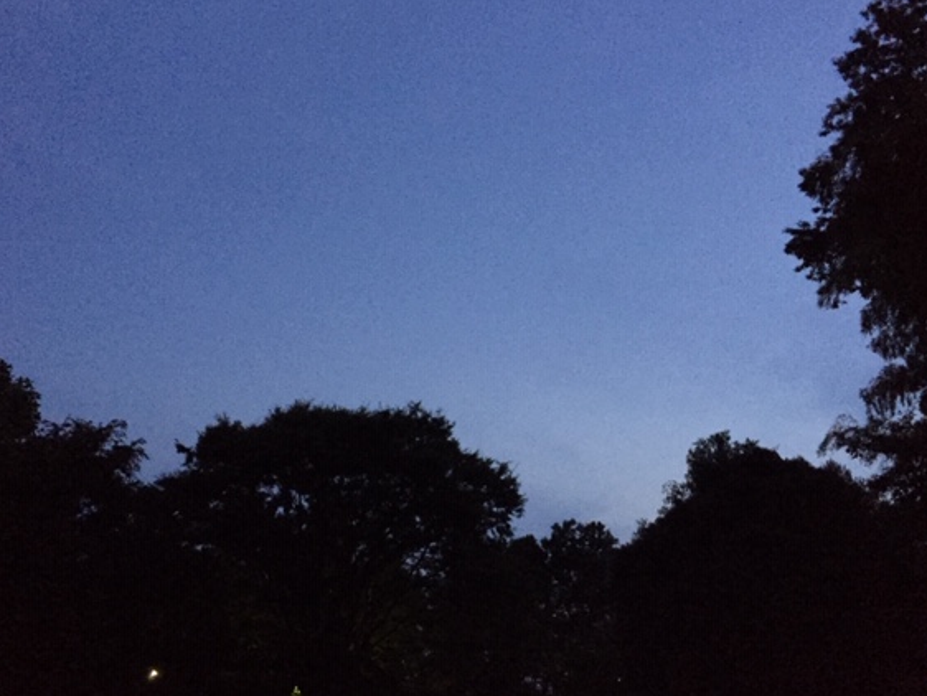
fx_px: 884
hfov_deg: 55.3
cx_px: 449
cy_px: 343
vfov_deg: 43.0
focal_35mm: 33
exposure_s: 1/15
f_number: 2.2
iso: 640
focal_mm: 4.15
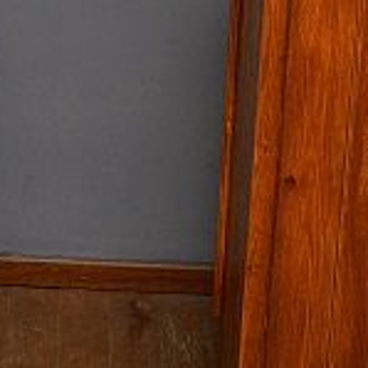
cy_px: -5
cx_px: -286
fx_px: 2153
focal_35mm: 179
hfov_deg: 9.3
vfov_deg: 9.7
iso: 1250
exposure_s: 1/125
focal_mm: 38
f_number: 5
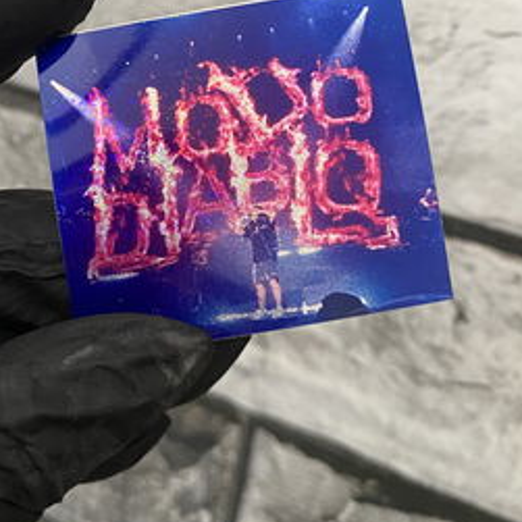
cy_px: 142
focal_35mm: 47
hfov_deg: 35.6
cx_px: 162
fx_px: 802
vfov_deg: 35.4
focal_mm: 4.25
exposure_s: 1/60
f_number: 1.8
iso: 400
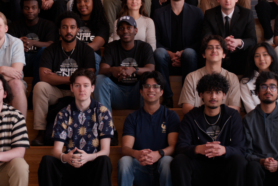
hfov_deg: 16.3
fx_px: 973
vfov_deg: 10.9
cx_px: 147
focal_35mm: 126
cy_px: 74
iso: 250
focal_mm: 36
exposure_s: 1/40
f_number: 4.5
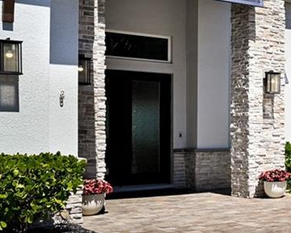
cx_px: 558
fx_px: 568
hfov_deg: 19.3
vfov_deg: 23.1
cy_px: 131
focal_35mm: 66
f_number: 8
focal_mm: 16
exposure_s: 1/200
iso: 100
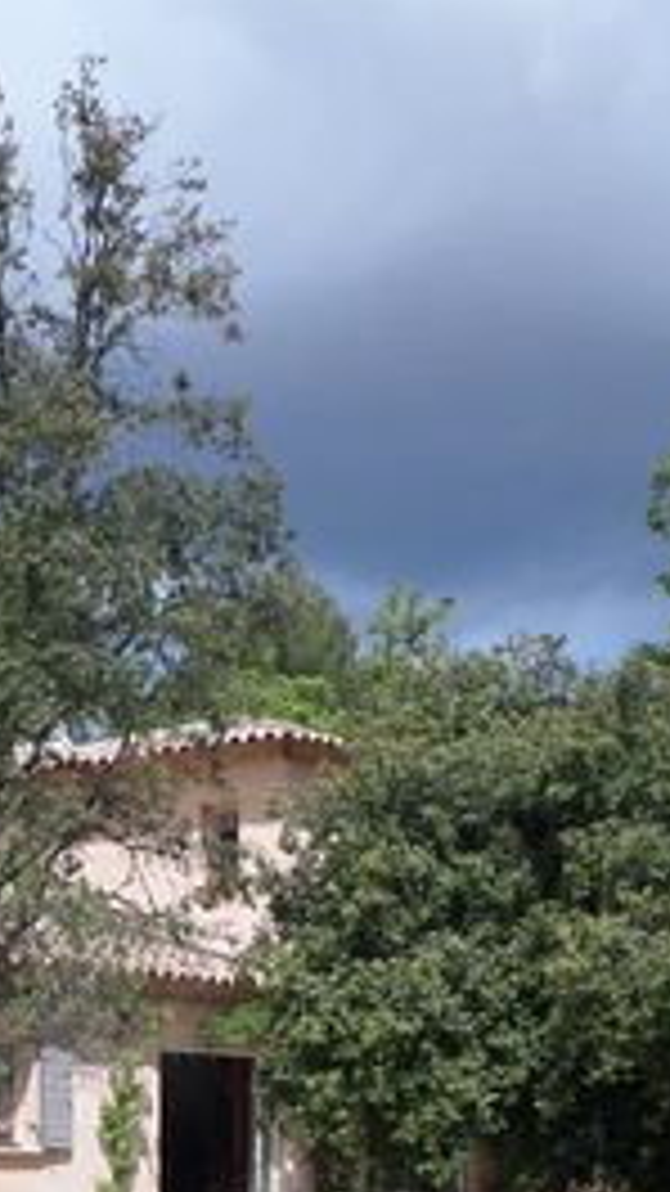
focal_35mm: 79
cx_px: 54
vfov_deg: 26.2
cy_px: 999
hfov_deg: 15.1
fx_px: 2496
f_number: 3.5
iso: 80
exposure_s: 1/1000
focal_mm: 5.8
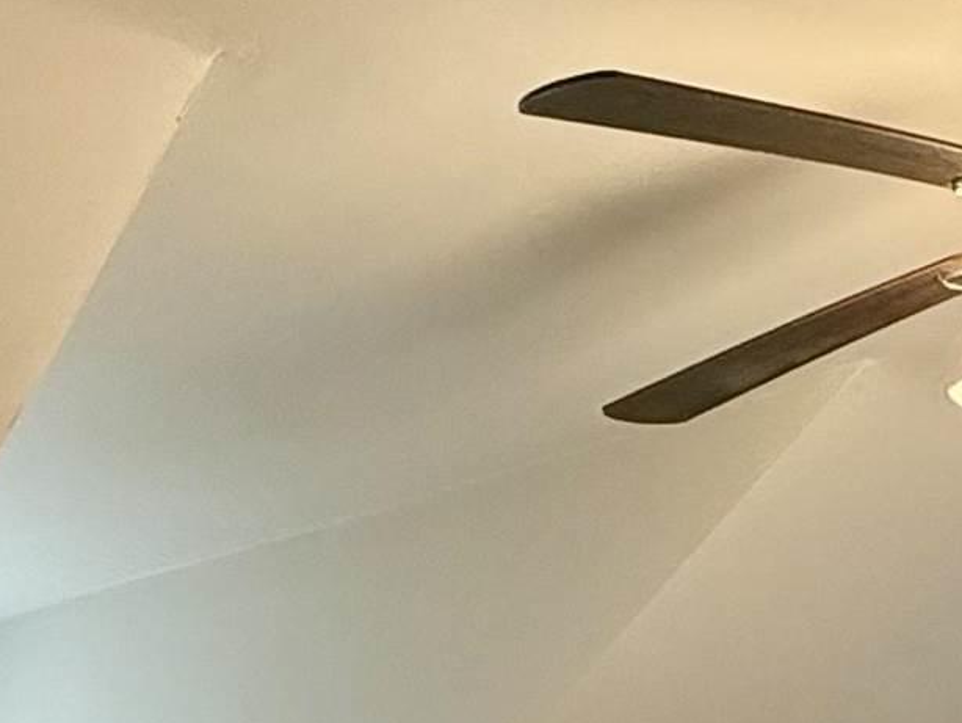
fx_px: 1946
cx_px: 564
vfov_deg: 16.8
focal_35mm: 70
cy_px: 1369
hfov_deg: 27.7
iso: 250
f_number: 2.2
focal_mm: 2.22
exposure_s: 1/60
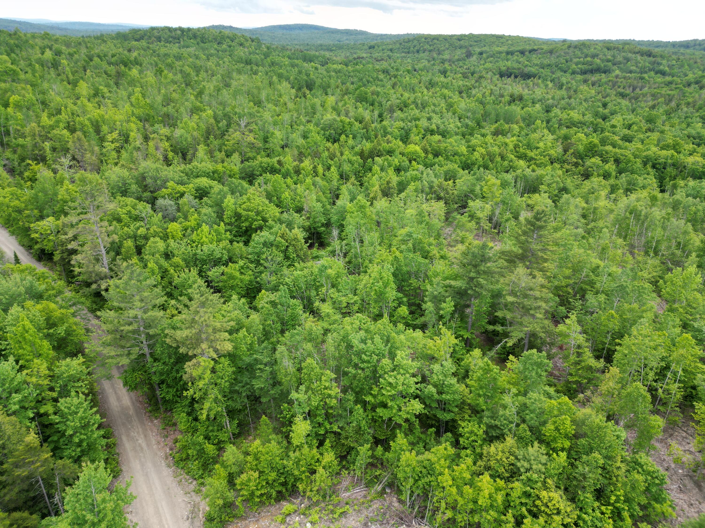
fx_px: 489
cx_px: 352
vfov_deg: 56.8
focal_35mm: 24
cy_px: 264
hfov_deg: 71.6
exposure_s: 1/640
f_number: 1.7
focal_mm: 6.72
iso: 150
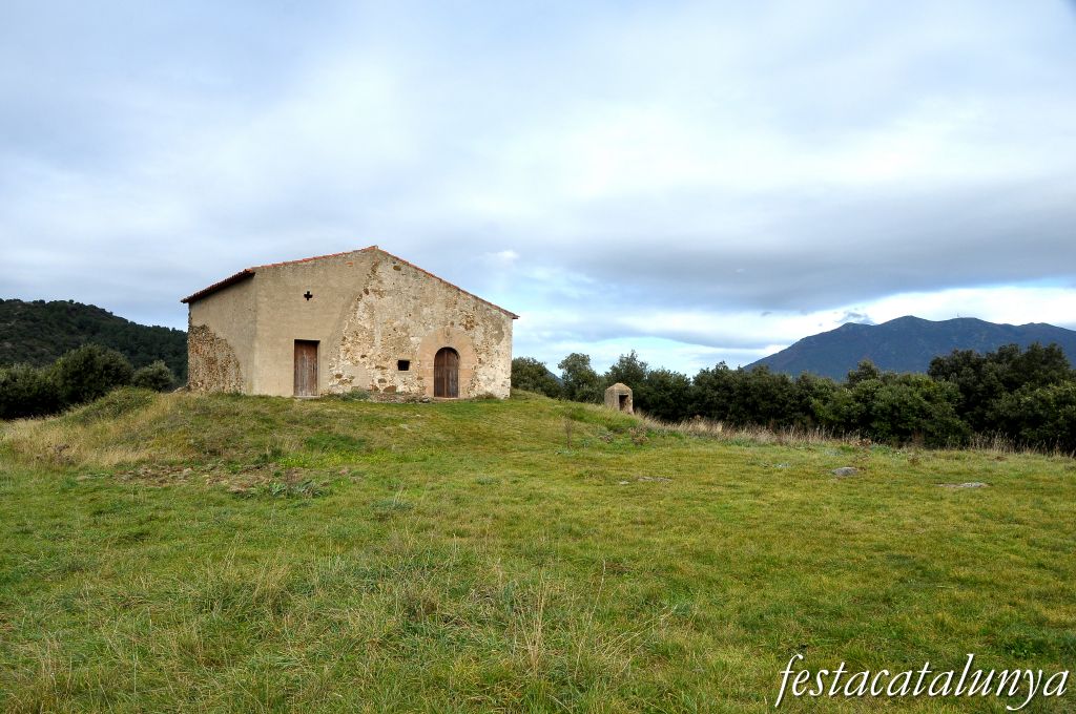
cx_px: 538
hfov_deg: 67.4
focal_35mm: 27
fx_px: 806
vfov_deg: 47.8
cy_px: 357
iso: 500
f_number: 10
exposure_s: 1/400
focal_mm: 18
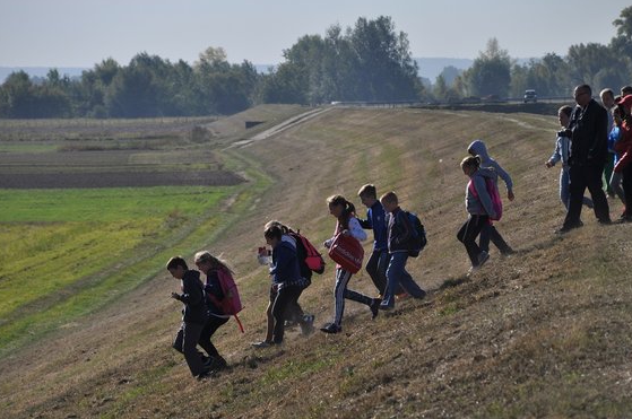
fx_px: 4743
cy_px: 212
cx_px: 341
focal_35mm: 271
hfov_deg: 7.6
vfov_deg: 5.1
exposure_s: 1/2500
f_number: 6.3
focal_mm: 155
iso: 250
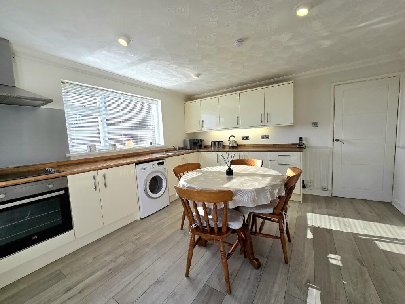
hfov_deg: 106.2
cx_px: 202
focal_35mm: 13
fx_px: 152
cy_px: 152
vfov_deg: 89.9
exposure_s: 1/435
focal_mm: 2.2
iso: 50
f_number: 2.2
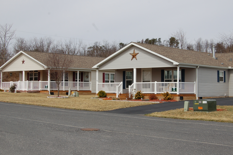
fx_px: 411
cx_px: 127
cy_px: 73
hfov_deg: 31.6
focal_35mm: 64
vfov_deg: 21.3
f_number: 10
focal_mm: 35
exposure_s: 1/400
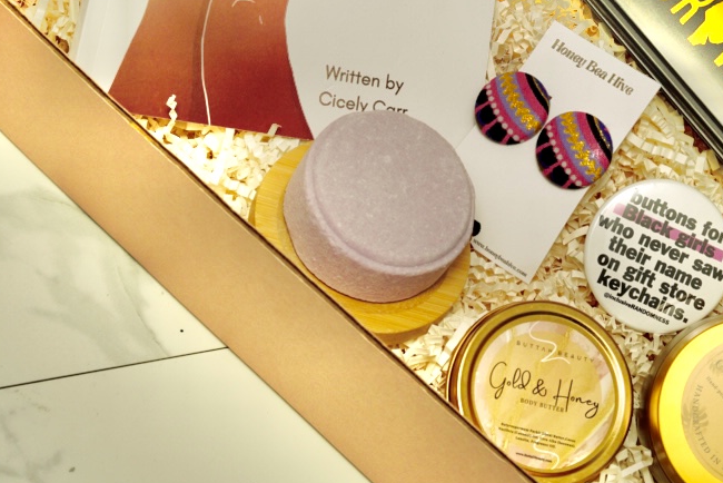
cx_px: 533
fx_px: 1748
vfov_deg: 15.3
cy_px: -68
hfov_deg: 23.2
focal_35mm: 87
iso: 160
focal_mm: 35
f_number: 5.6
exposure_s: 1/60
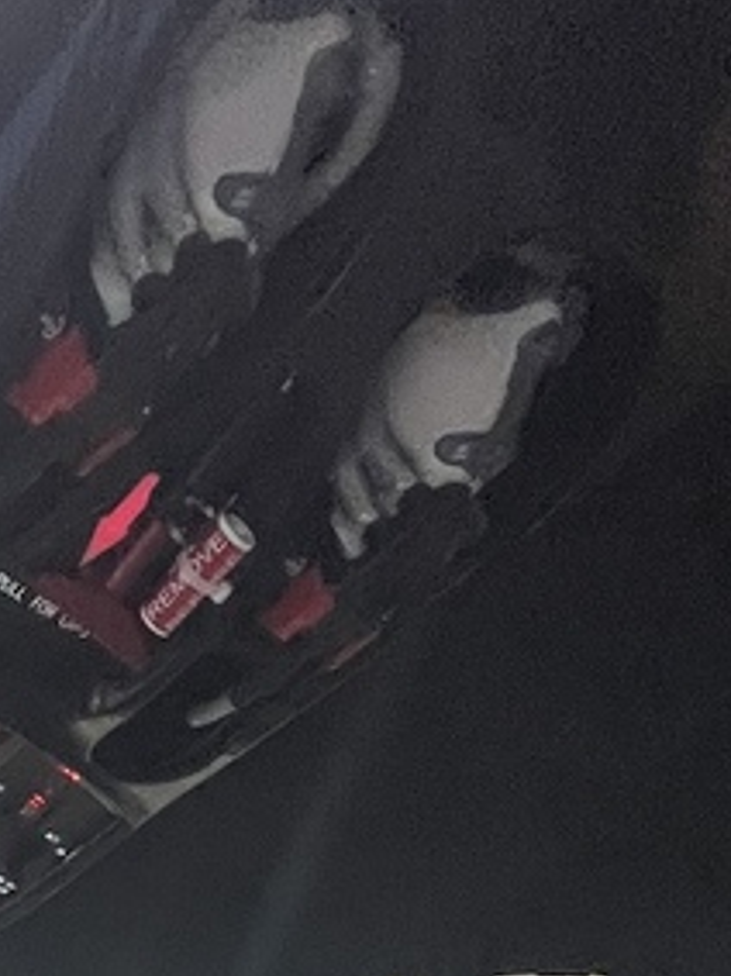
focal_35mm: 46
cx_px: -500
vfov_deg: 25.5
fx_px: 1296
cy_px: 1586
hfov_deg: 22.4
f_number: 1.8
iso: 400
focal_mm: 1.57
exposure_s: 1/60
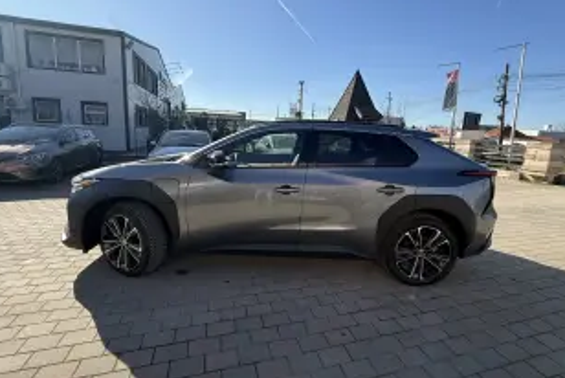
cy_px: 174
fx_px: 267
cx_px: 288
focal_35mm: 17
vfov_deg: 70.5
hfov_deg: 93.2
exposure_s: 1/1497
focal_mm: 2.22
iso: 64
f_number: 2.2
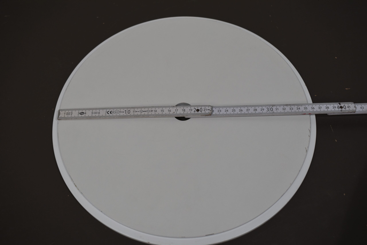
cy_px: 122
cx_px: 184
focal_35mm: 40
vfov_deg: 33.0
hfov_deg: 47.9
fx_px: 413
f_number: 5.6
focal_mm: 27
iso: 200
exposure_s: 1/125
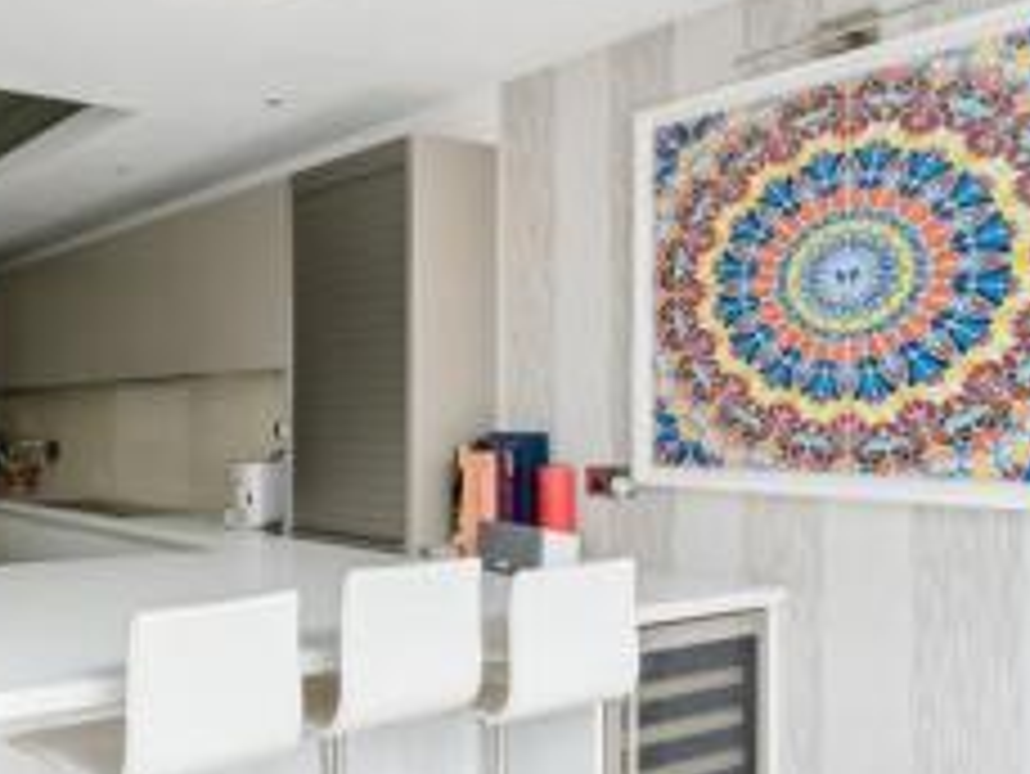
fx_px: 953
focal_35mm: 32
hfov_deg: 49.5
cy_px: 434
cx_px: 72
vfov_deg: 44.1
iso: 640
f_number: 11
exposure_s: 1/3
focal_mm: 16
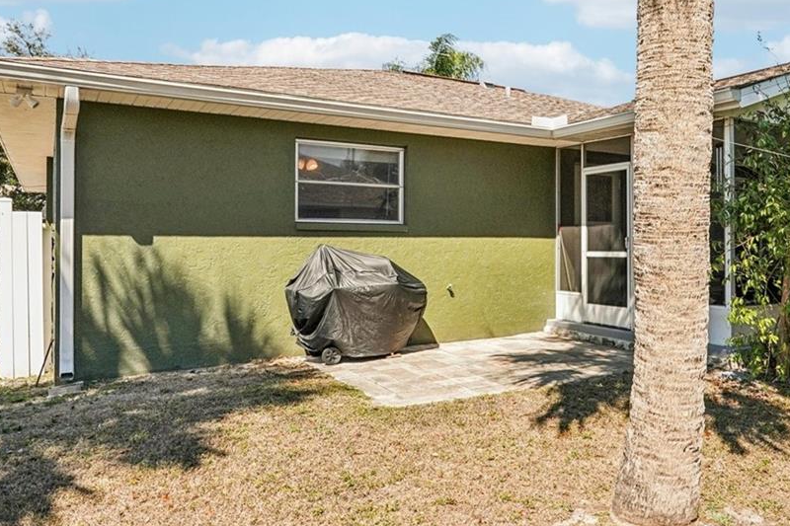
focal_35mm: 32
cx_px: 531
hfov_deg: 57.3
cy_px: 232
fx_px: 702
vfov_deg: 41.0
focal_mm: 16
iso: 400
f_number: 8
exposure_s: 1/1000
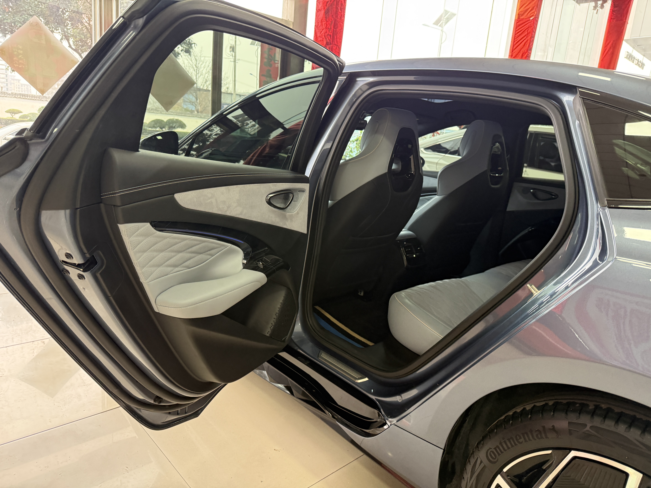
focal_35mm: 24
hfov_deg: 71.6
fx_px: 451
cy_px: 244
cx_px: 326
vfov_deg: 56.8
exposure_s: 1/50
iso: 320
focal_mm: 6.76
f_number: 1.78
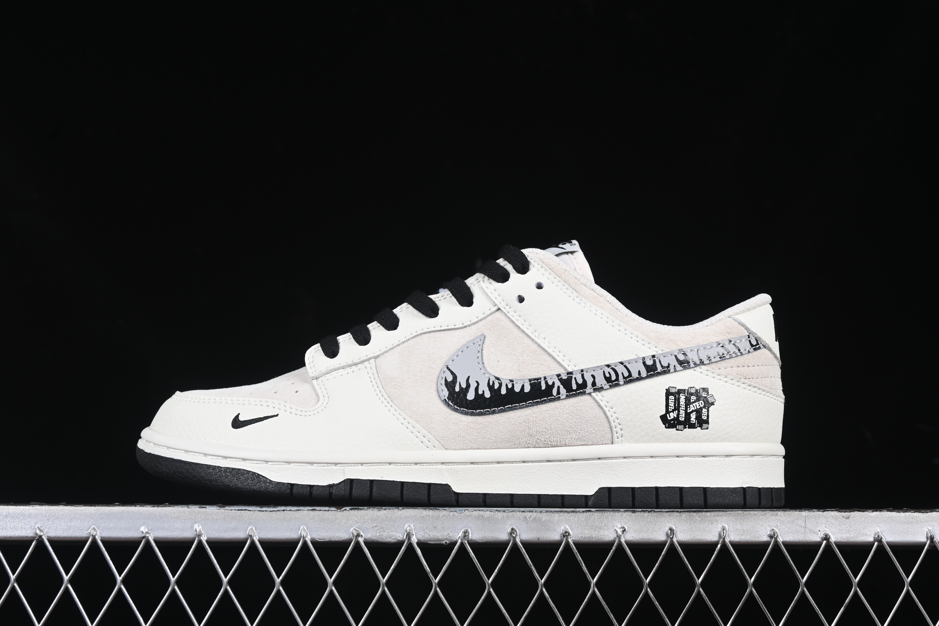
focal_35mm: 75
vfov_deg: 18.2
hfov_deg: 27.0
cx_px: 470
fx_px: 1956
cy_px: 313
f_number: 8
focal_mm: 50
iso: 160
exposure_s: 1/80
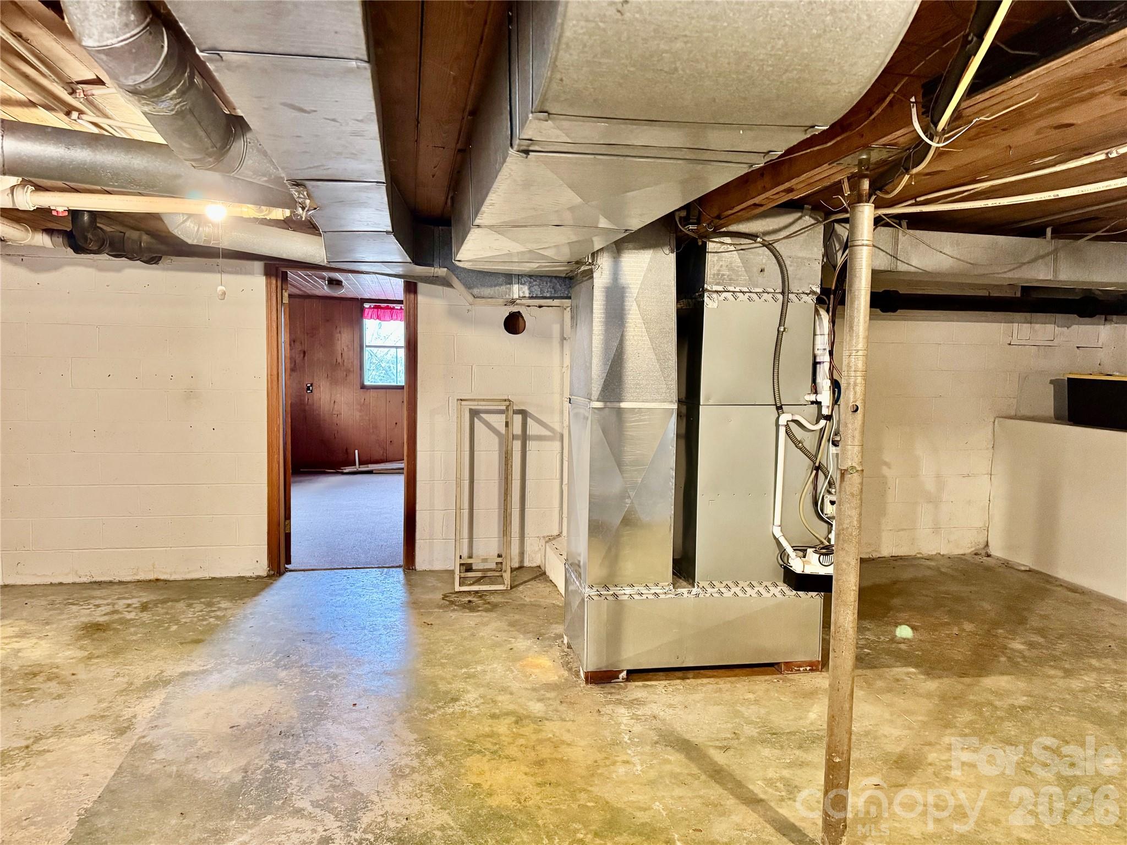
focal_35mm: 24
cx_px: 564
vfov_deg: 56.8
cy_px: 422
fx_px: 781
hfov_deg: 71.6
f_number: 1.78
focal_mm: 6.76
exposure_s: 1/40
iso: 640
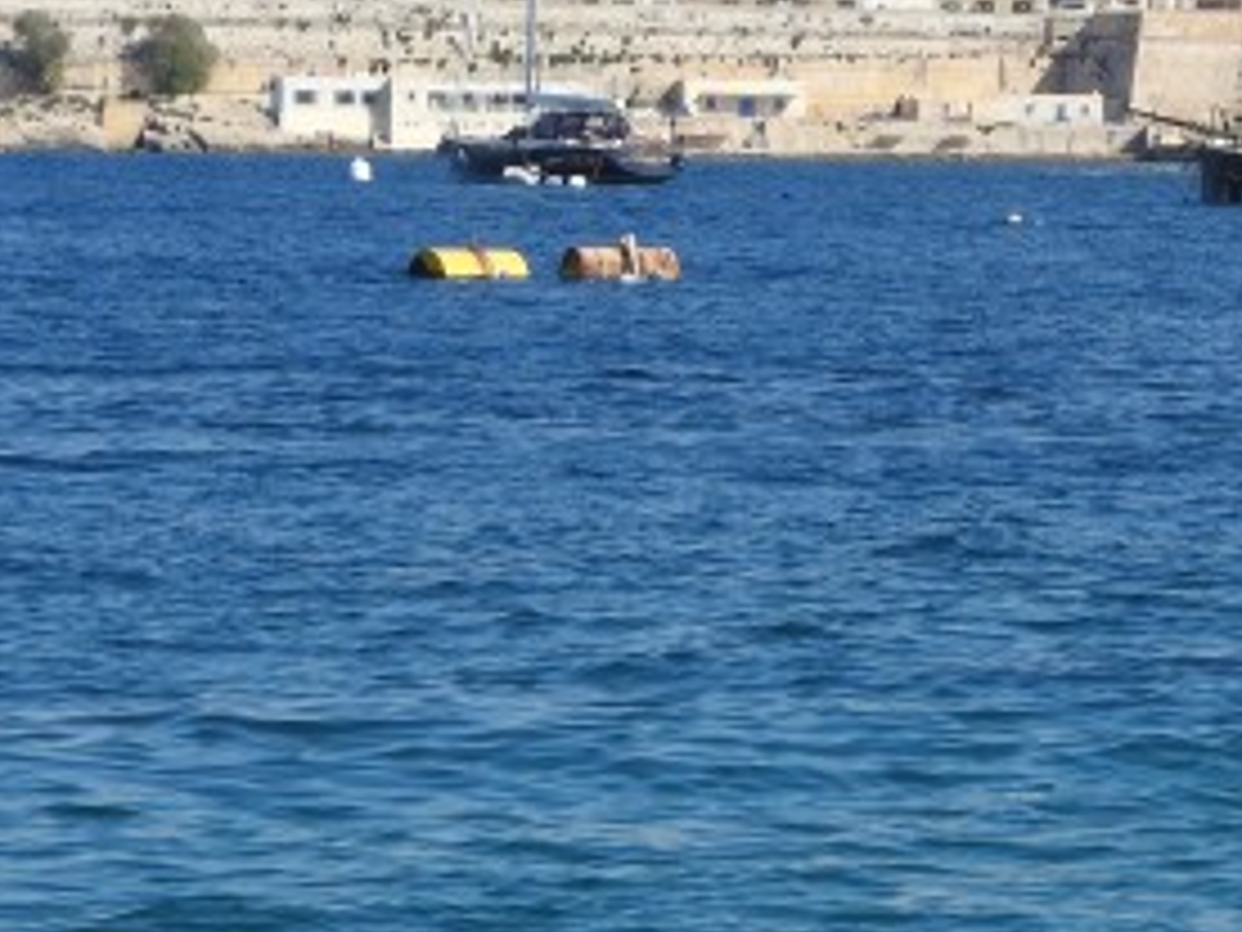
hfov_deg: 8.0
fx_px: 8826
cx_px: 1328
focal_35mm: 246
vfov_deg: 6.0
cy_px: -99
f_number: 4.5
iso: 100
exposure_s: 1/800
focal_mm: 15.2
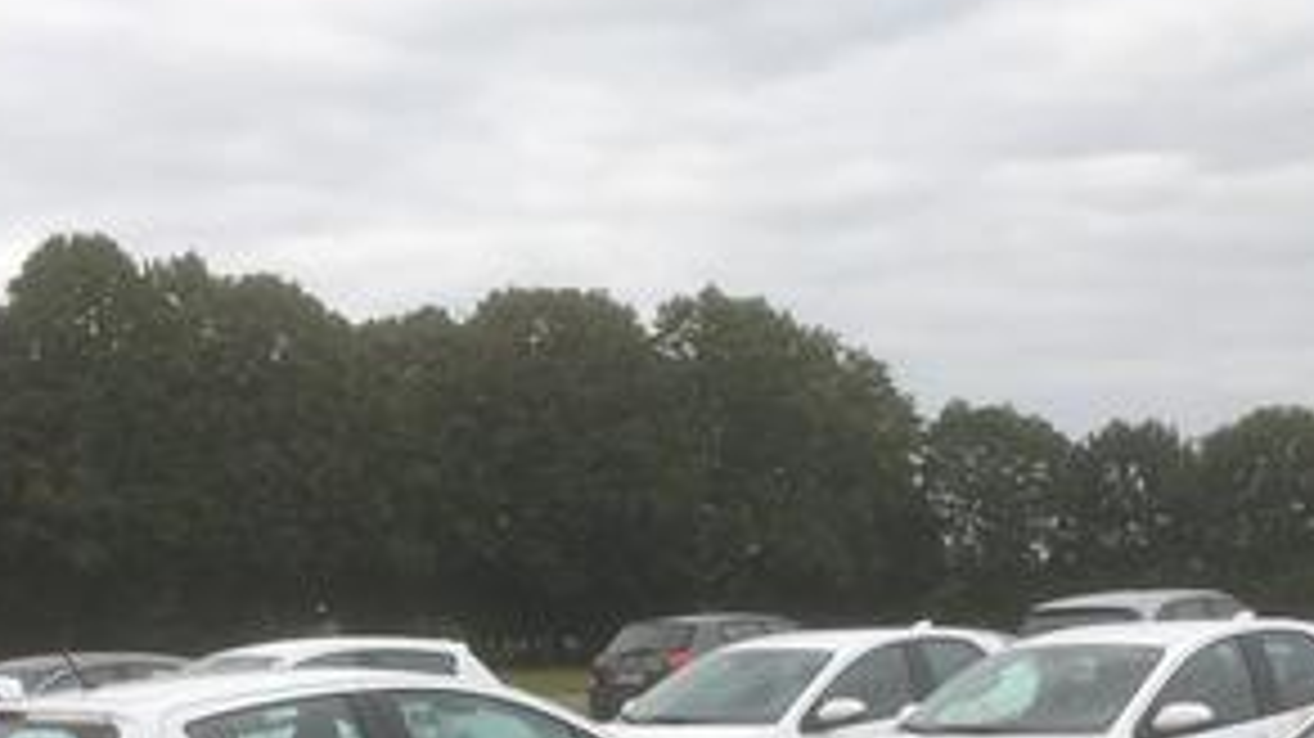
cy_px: 850
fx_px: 2543
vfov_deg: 16.0
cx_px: 736
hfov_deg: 29.0
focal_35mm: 73
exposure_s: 1/349
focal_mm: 4.15
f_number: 2.2
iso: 25
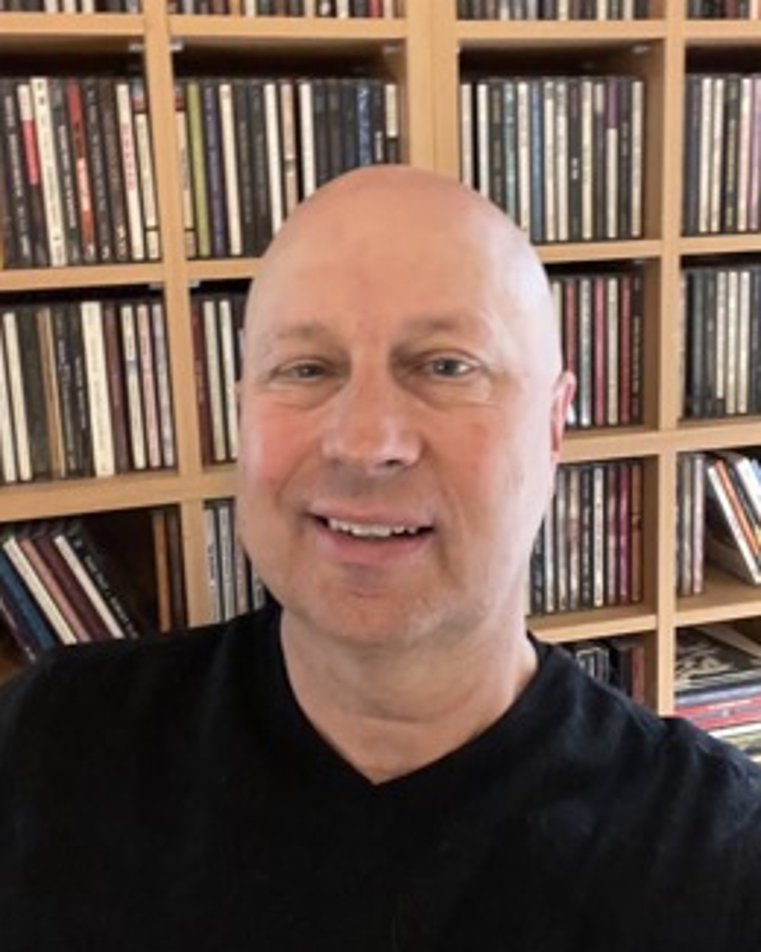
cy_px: 401
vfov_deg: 50.1
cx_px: 380
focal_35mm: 36
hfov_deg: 41.2
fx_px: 1014
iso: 640
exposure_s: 1/17
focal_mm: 2.71
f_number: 2.2
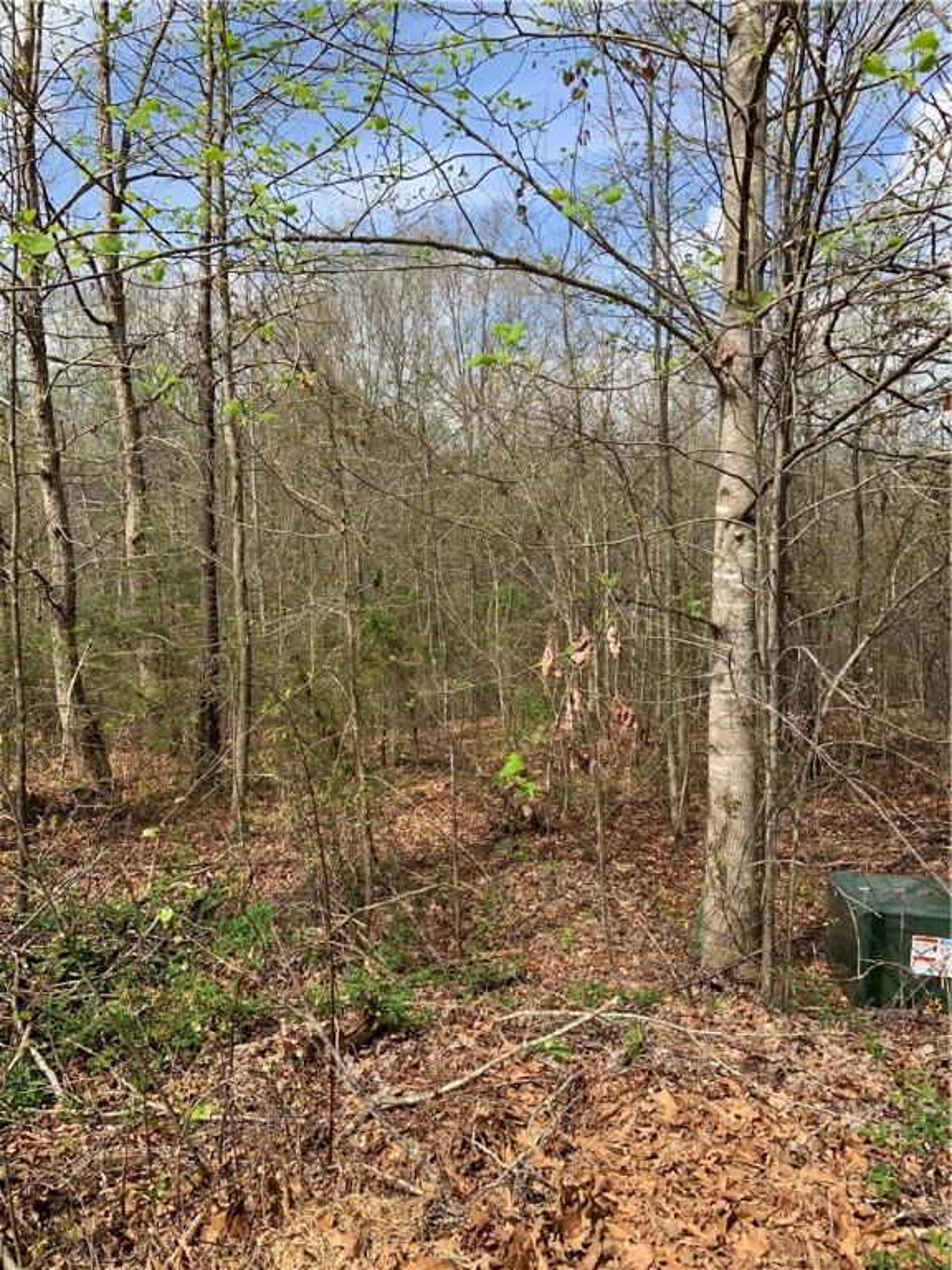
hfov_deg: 53.1
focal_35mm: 26
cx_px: 476
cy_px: 635
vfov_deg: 67.3
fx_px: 953
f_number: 1.8
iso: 25
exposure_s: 1/1332
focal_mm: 4.25
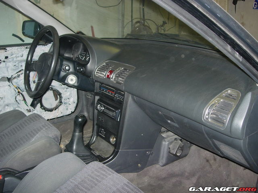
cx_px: 129
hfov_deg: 49.0
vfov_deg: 37.7
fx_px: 283
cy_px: 96
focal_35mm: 38
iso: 79
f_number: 2.8
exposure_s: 1/64
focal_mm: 7.8
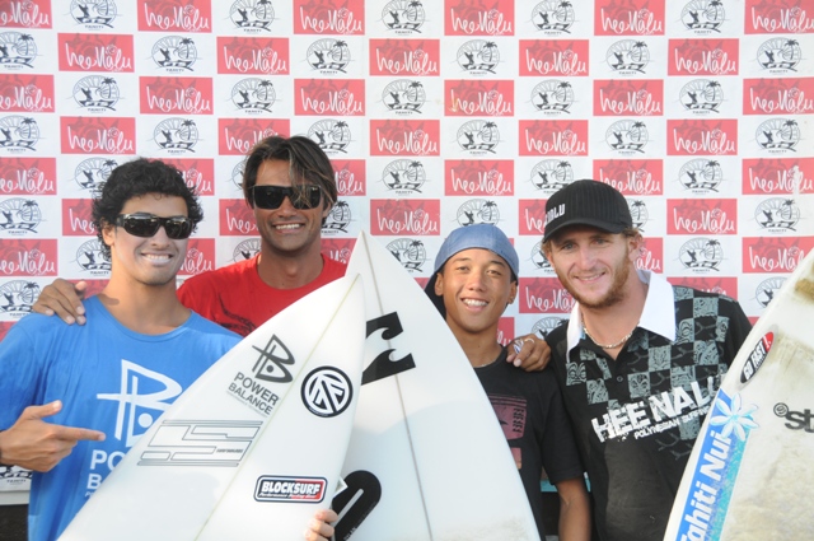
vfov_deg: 17.4
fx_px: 1761
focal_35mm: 78
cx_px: 407
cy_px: 270
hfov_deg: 26.0
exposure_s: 1/125
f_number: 5.6
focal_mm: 52
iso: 200
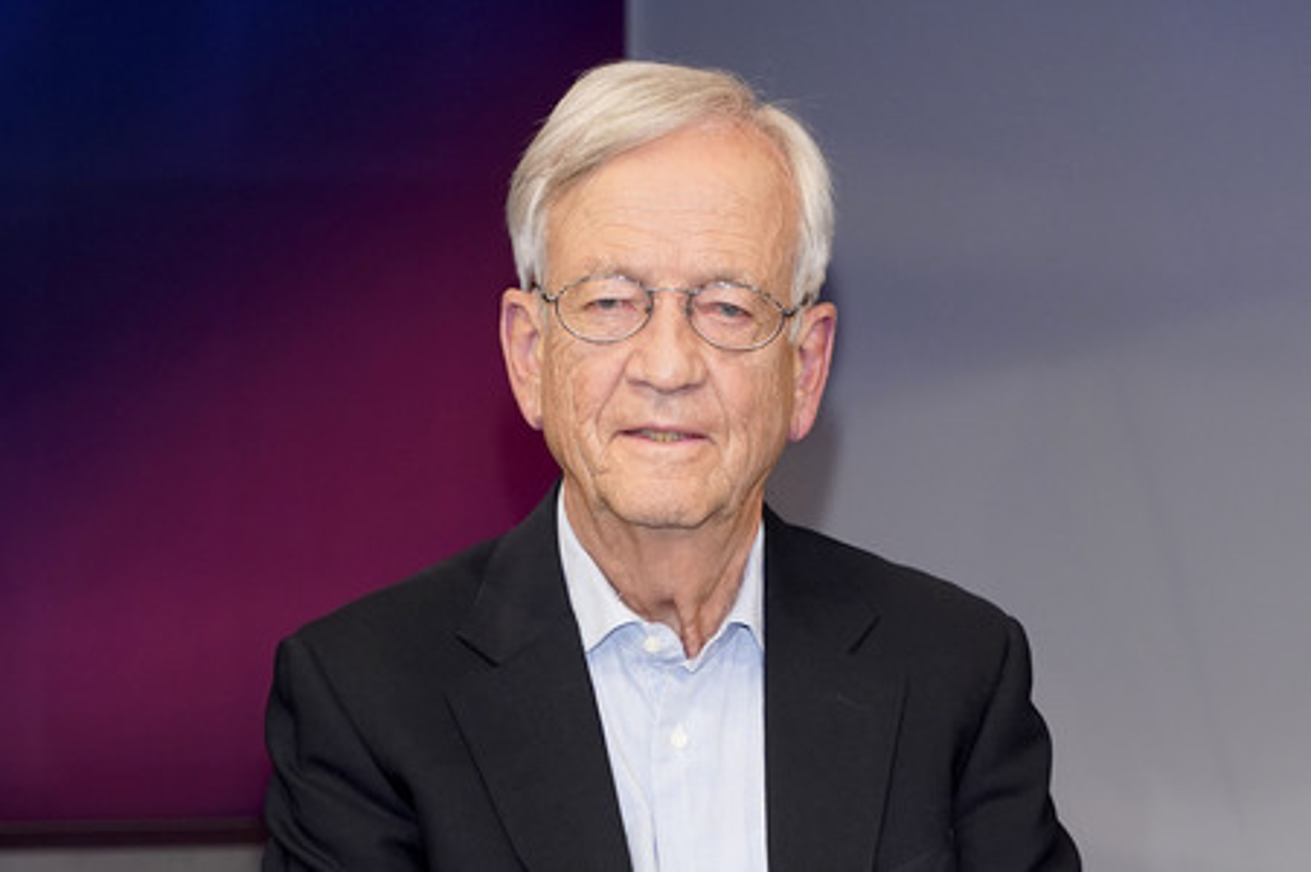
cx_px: 656
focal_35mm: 63
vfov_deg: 21.5
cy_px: 436
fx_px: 2293
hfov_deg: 31.9
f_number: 5.6
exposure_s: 1/160
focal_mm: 63
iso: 2000
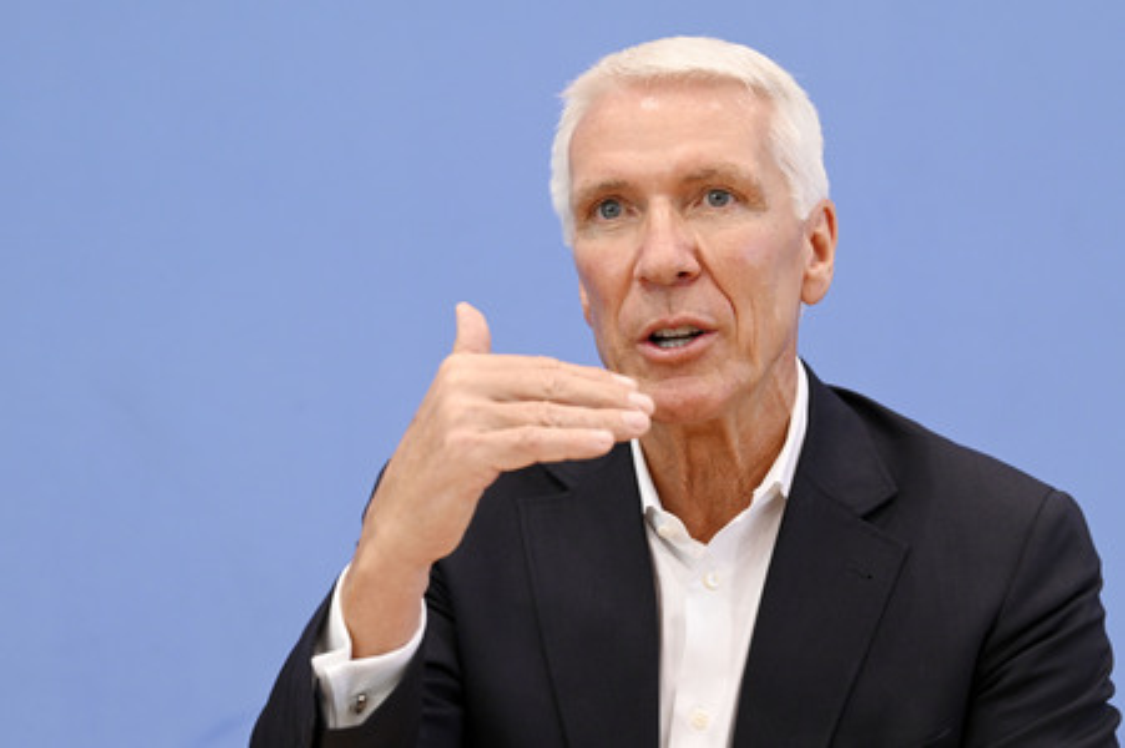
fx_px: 4059
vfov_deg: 10.5
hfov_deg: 15.8
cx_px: 562
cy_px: 374
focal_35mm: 130
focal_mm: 130
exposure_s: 1/500
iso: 3200
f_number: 5.6
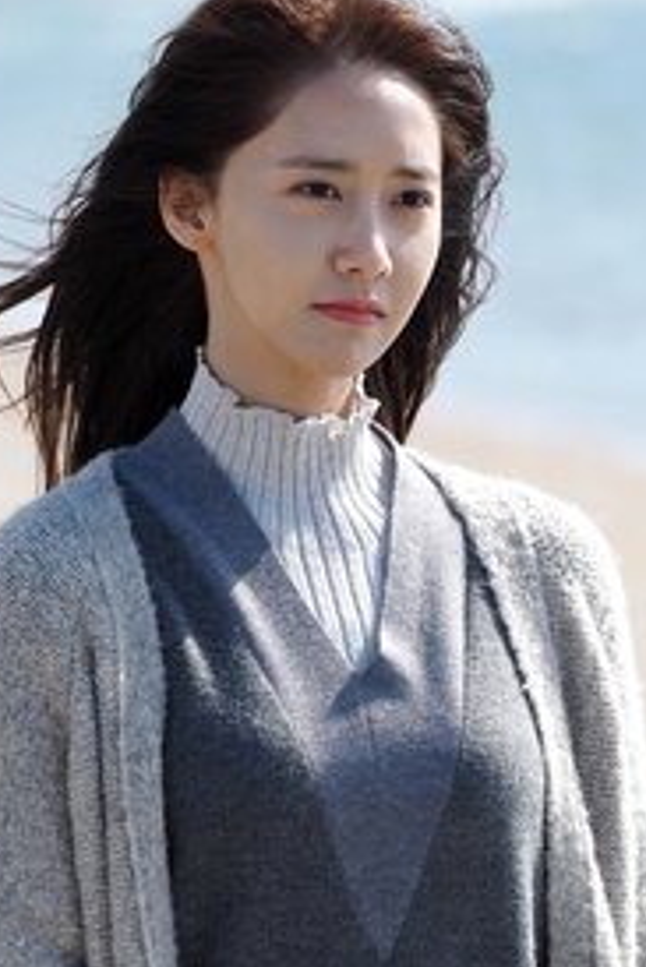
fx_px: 14274
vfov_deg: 3.9
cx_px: 201
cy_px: 448
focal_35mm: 531
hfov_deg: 2.6
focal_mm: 125
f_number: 4
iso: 100
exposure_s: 1/500
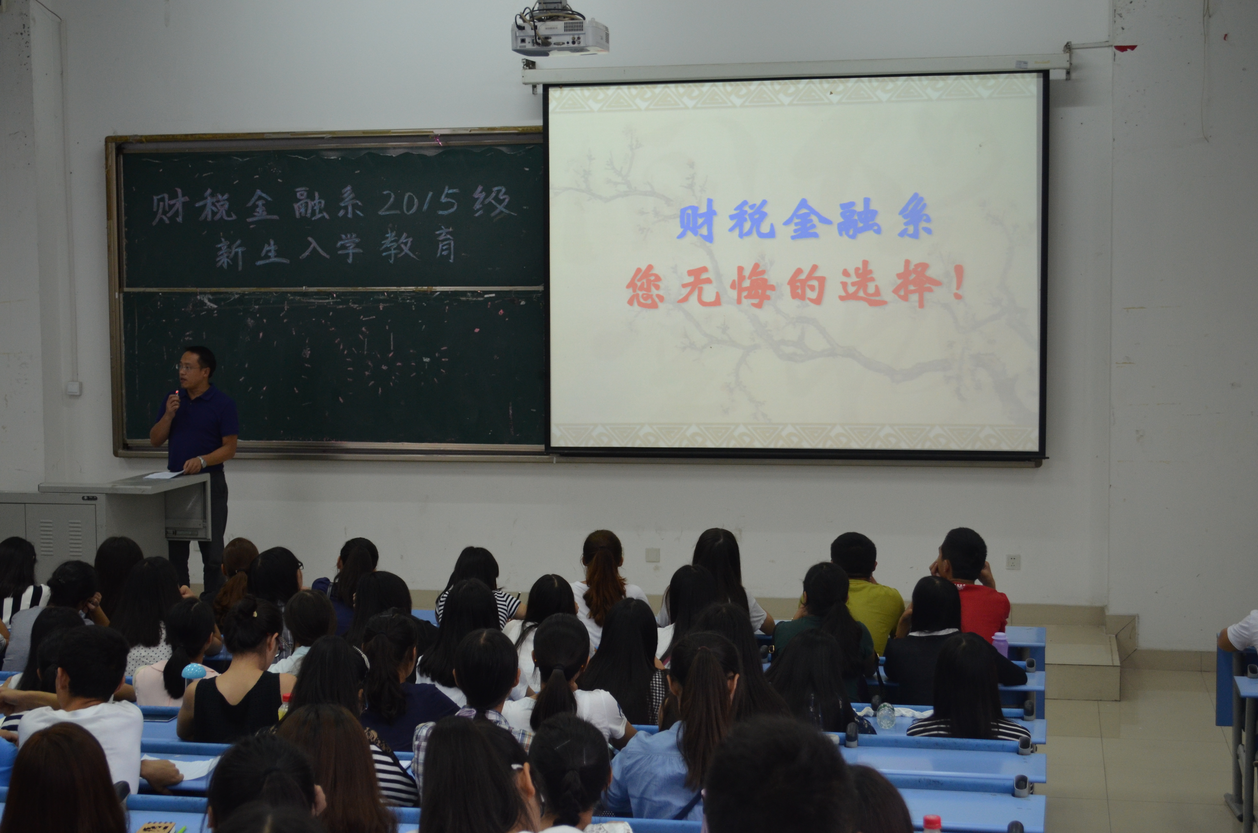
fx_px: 1988
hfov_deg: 35.1
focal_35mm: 57
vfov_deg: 23.7
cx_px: 629
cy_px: 416
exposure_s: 1/60
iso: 800
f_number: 5
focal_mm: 38
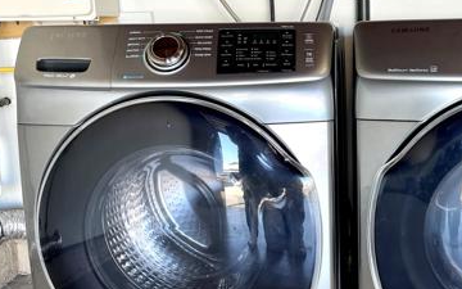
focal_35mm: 49
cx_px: 330
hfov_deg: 40.2
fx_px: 617
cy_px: 150
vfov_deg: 26.3
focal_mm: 4.2
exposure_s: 1/120
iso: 50
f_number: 1.6
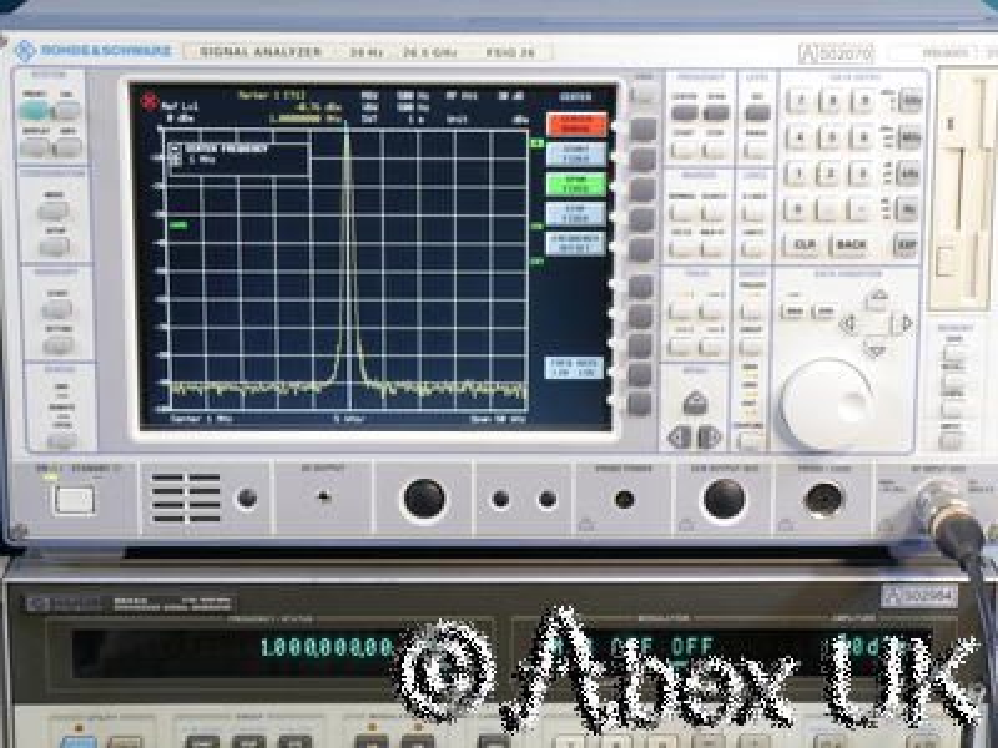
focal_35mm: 92
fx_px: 2652
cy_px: 374
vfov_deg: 16.1
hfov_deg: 21.3
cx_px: 499
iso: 400
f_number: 16
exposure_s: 1.3
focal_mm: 46
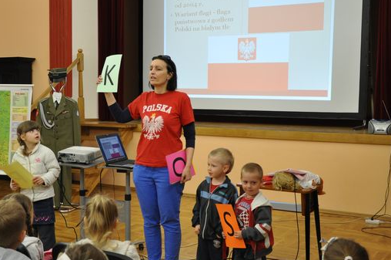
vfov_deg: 26.4
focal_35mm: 51
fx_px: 553
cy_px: 130
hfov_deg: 38.9
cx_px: 170
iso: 800
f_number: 4
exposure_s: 1/60
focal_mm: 24
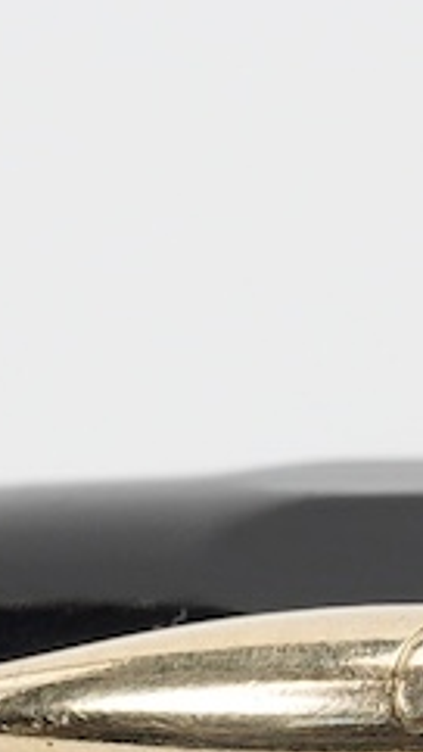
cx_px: 807
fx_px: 4370
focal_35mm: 219
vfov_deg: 9.8
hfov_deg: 5.4
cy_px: 736
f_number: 22
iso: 640
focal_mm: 30
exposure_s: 1/100
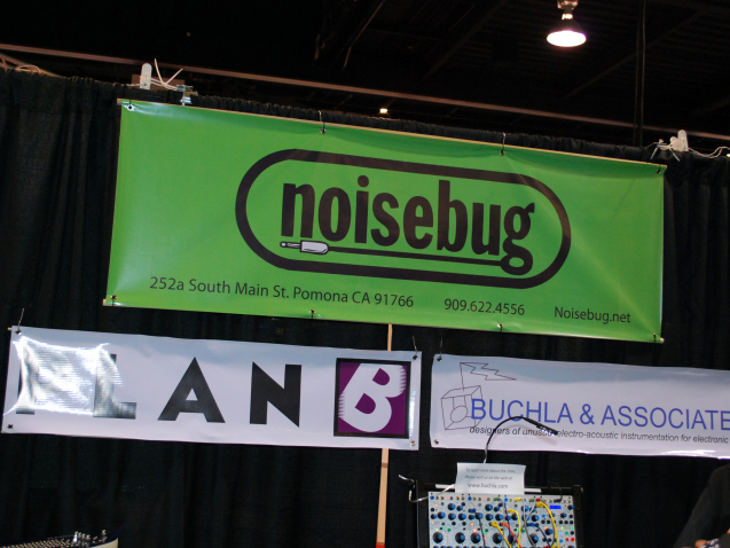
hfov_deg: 42.9
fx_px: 928
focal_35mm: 44
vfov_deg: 32.9
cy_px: 271
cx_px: 354
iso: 800
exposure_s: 1/60
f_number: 4.5
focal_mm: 26
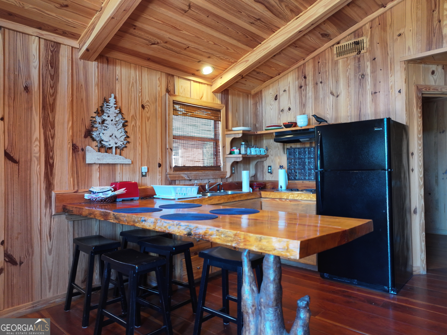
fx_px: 310
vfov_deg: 56.8
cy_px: 168
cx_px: 224
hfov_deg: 71.6
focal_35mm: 24
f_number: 2.8
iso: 200
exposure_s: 1/15
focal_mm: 12.29
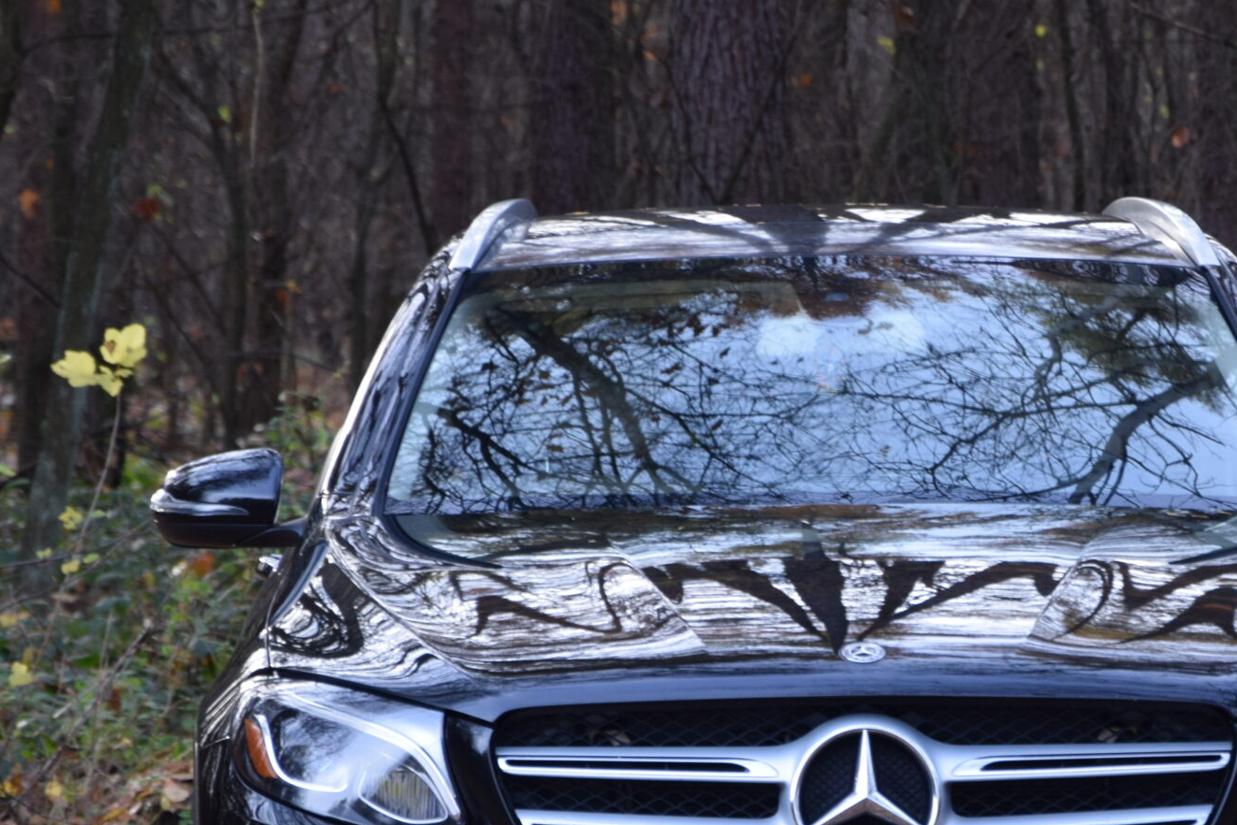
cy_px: 562
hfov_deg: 6.7
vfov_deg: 4.5
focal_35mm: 305
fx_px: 10481
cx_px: 917
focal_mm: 105
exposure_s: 1/125
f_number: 5.6
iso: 400
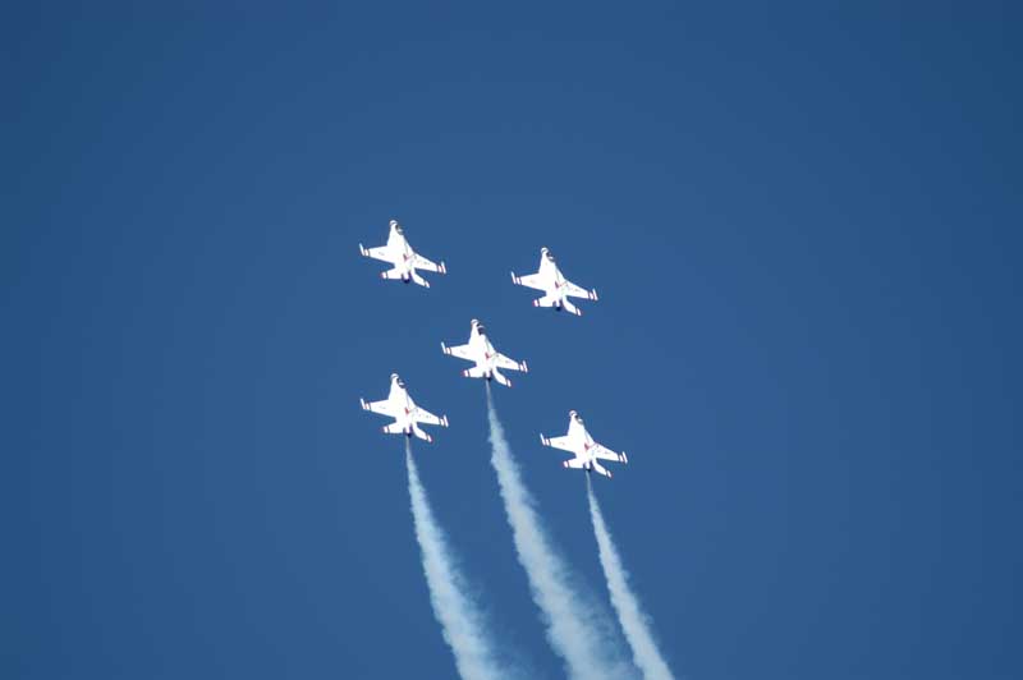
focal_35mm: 450
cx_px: 512
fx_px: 12777
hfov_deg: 4.6
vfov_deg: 3.0
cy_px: 340
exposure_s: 1/1000
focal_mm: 300
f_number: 5.6
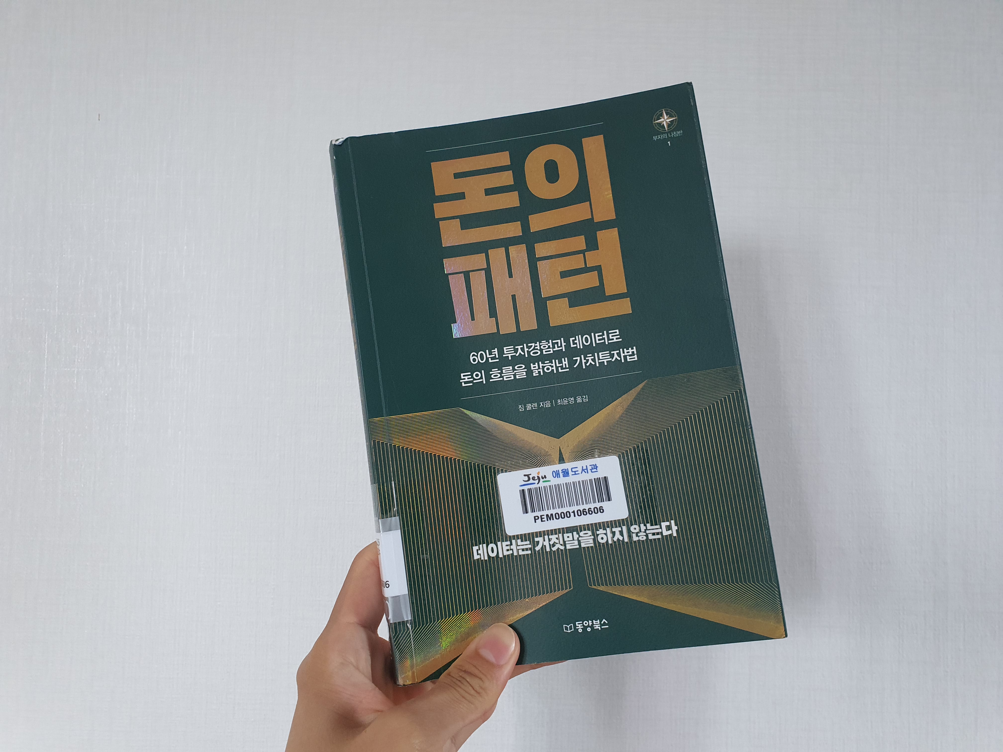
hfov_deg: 67.3
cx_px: 502
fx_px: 753
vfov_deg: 53.1
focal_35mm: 26
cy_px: 376
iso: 320
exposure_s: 1/120
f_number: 2.4
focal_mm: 4.3
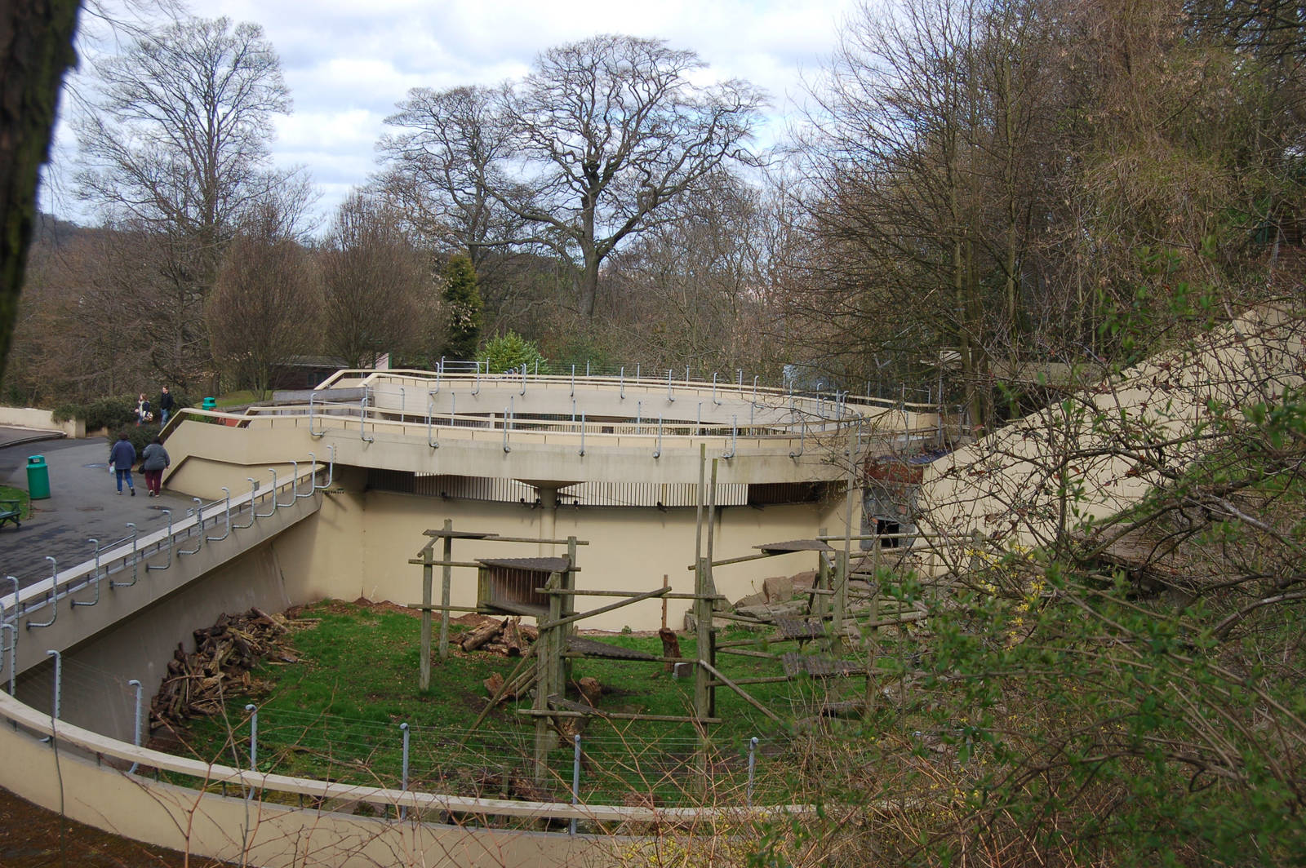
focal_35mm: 48
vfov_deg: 28.0
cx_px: 653
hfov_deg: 41.1
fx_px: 1740
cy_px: 434
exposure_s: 1/250
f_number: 8
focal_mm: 32
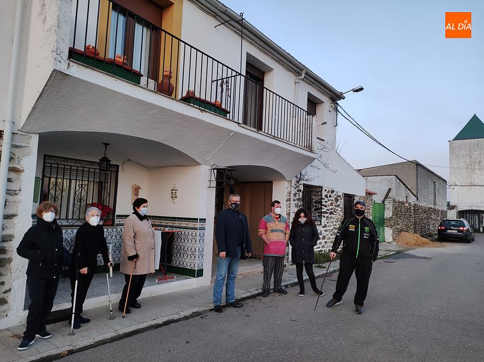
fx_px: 238
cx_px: 242
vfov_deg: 74.7
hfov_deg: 91.1
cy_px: 181
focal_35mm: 17
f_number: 1.79
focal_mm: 4.74
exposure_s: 1/50
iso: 188
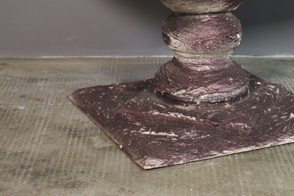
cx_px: 190
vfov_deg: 14.6
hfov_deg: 22.1
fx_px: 751
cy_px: 2
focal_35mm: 92
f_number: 4
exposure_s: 1/60
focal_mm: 28.13
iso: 400
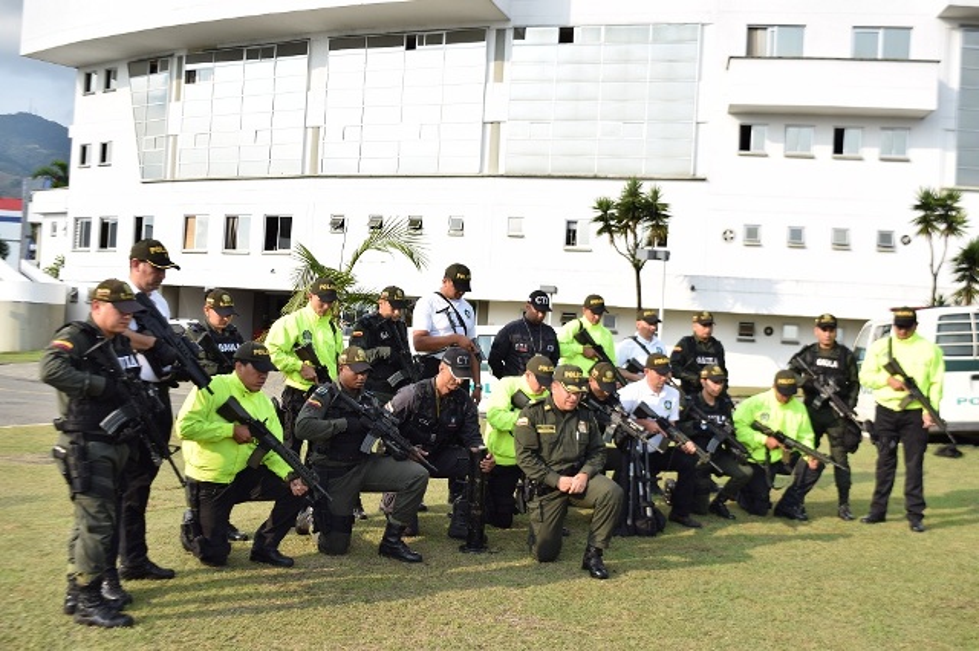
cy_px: 326
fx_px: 2242
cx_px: 490
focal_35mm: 82
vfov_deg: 16.5
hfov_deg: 24.6
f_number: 8
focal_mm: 55
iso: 100
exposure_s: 1/250
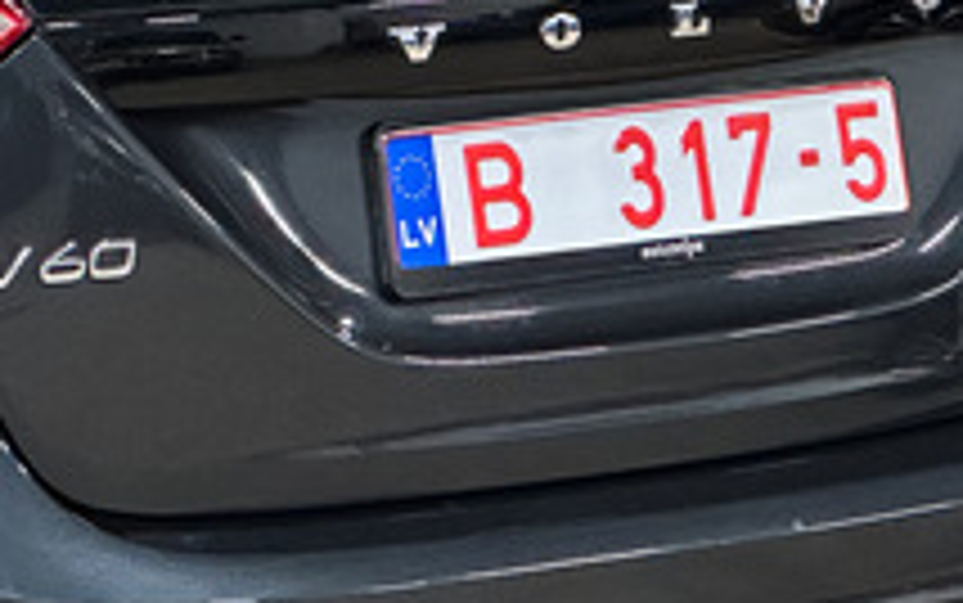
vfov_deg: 5.3
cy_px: 266
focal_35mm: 248
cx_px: -86
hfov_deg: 8.4
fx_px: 6512
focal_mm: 9
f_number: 2.8
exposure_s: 1/35
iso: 800
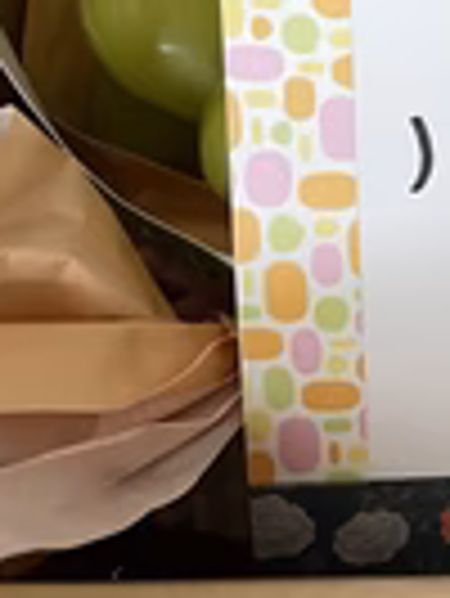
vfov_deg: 24.0
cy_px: 18
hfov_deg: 15.8
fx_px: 1350
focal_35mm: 78
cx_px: 837
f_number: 1.6
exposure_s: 1/60
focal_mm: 4.2
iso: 125
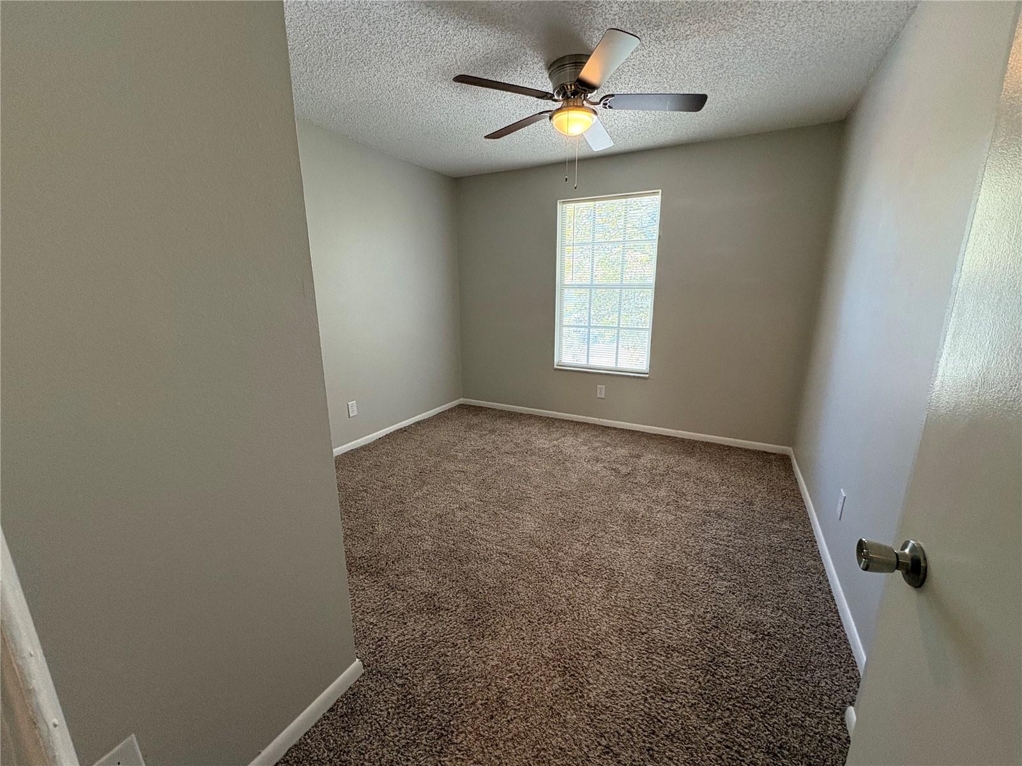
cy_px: 383
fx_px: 413
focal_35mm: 14
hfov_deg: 102.1
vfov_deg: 85.7
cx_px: 511
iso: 320
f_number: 2.2
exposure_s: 1/60
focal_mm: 2.22
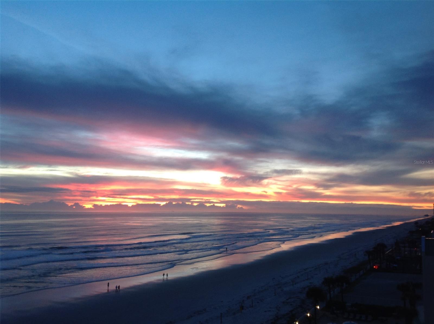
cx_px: 217
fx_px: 438
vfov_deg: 40.6
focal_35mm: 35
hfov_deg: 52.7
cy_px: 162
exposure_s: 1/15
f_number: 2.4
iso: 64
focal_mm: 4.28
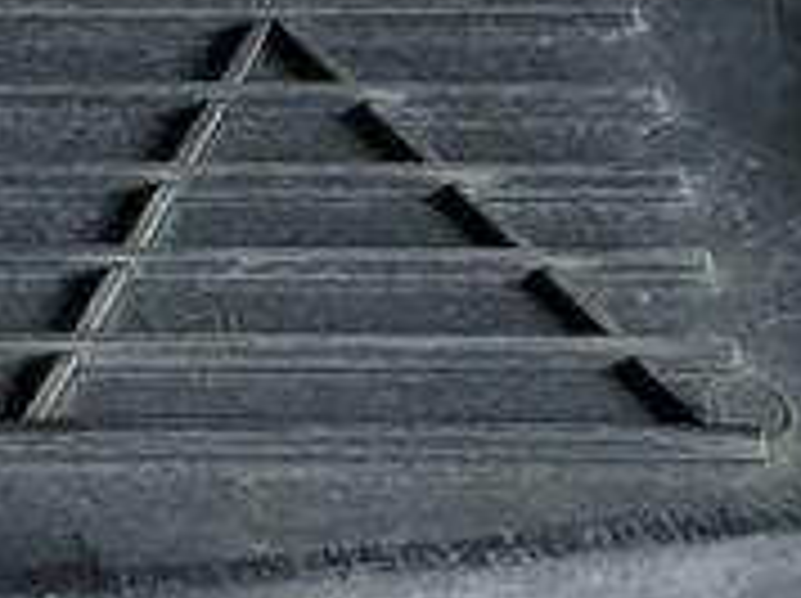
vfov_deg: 7.8
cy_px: 598
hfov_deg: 9.6
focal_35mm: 189
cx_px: -922
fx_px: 4367
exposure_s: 1/50
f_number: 1.8
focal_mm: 5.23
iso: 50
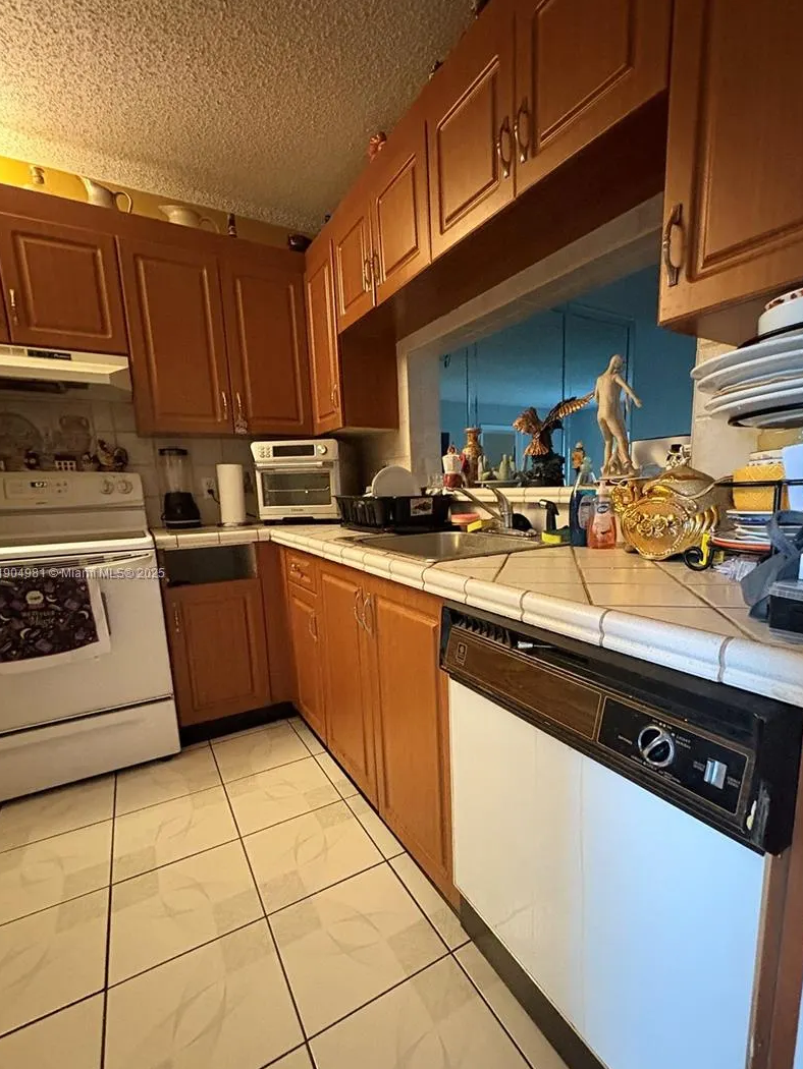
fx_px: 495
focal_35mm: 16
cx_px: 437
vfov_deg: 94.3
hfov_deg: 78.0
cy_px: 574
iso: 1000
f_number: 2.2
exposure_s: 1/40
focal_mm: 2.22
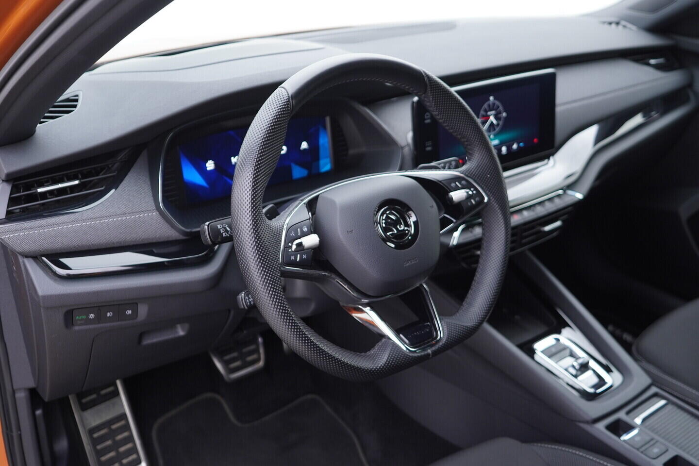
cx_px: 350
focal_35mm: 36
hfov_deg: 53.1
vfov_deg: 36.9
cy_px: 233
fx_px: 699
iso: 250
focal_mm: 24
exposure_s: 1/40
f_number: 2.8
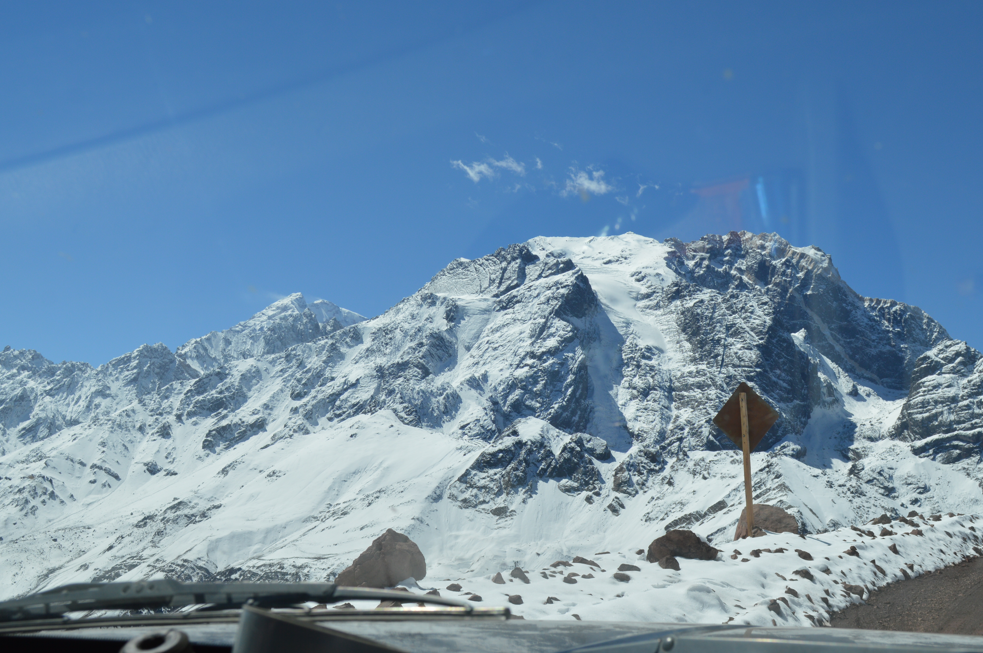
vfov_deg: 25.9
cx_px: 529
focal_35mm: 52
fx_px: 1419
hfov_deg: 38.2
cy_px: 277
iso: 100
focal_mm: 28
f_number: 9
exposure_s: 1/320
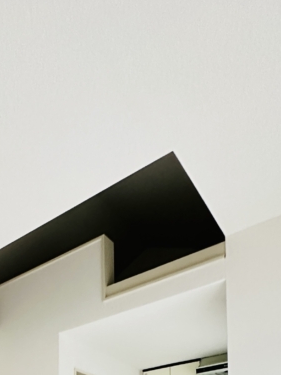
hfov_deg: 37.4
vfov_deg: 36.9
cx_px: 36
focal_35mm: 36
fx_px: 390
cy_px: 467
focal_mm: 2.22
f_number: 2.2
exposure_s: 1/60
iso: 800
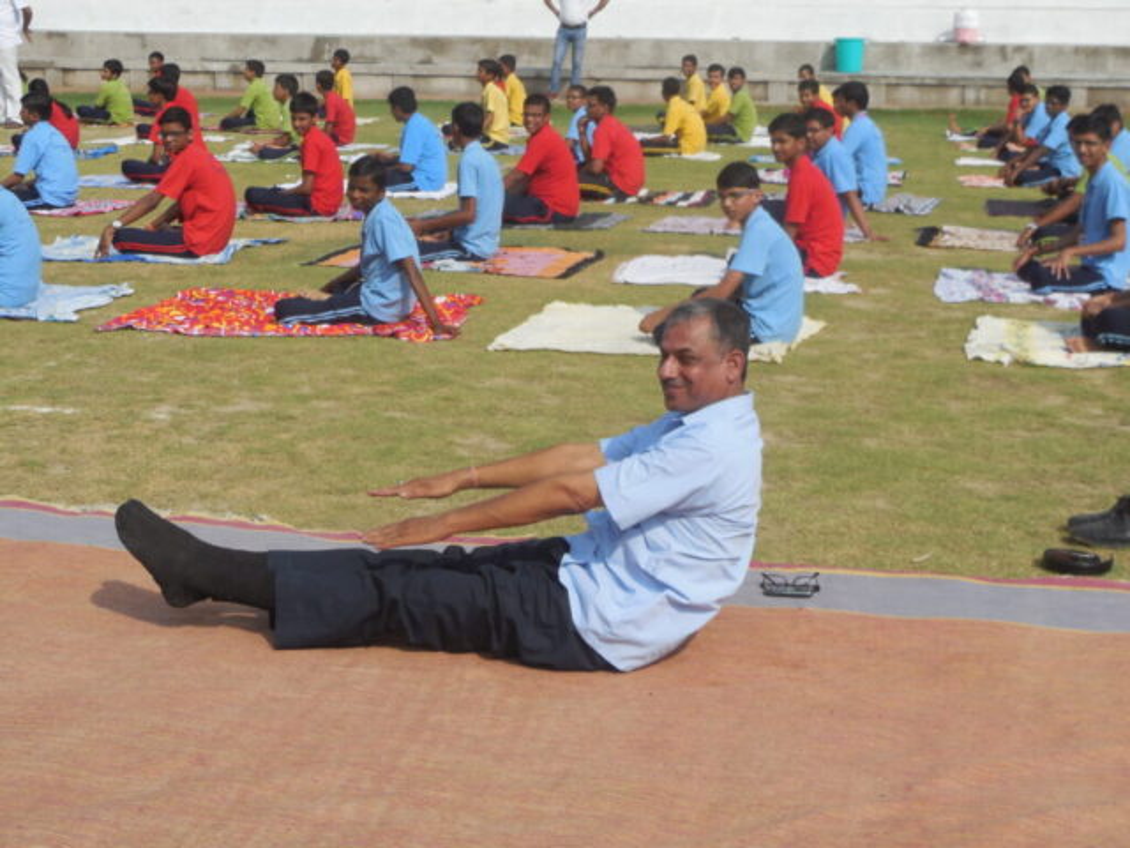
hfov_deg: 29.4
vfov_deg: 22.3
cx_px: 565
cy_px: 424
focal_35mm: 66
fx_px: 2154
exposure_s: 1/1250
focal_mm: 10.9
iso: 125
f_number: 4.2
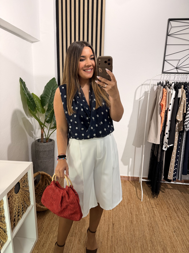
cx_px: 94
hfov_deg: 56.8
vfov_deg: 71.6
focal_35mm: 24
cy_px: 126
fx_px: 175
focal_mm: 6.76
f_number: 1.78
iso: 64
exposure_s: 1/100
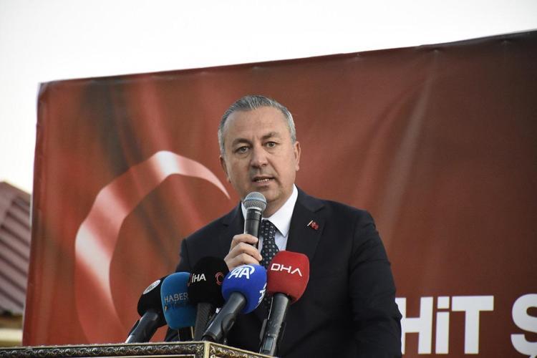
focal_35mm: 210
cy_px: 179
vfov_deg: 6.5
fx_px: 3132
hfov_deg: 9.8
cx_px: 268
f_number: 5.6
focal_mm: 140
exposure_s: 1/250
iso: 4000
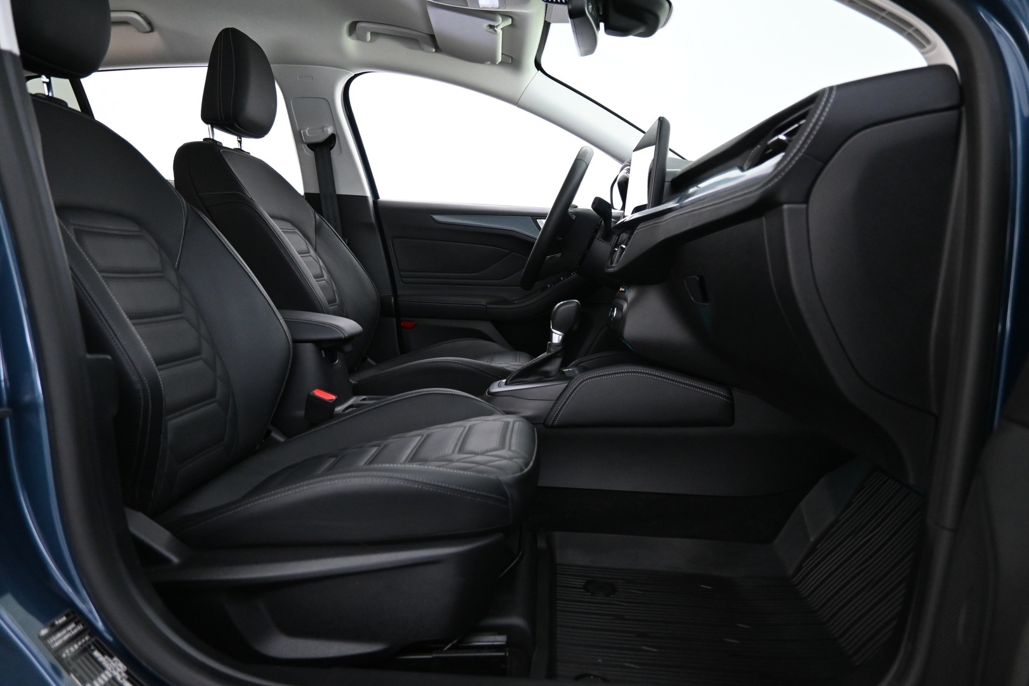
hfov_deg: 73.7
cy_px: 343
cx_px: 514
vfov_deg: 53.1
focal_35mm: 24
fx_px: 686
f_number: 3.5
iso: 2500
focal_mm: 16
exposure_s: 1/25
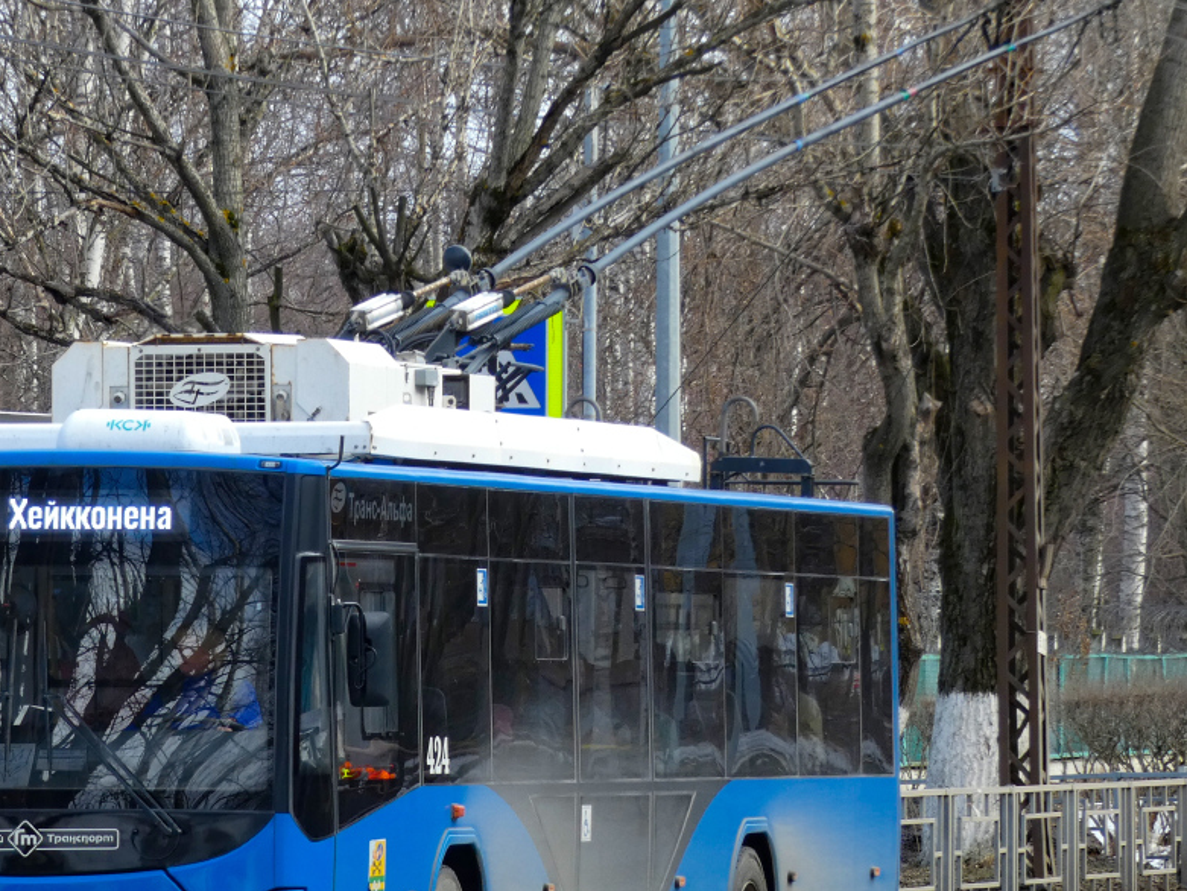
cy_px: 410
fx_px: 12038
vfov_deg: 4.2
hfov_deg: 5.6
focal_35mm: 351
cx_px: 316
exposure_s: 1/80
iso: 80
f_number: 5.6
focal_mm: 37.8
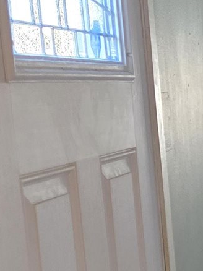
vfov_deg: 16.0
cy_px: 272
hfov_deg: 10.9
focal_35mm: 121
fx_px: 947
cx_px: 431
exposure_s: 1/120
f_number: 1.8
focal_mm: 5.4
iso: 250
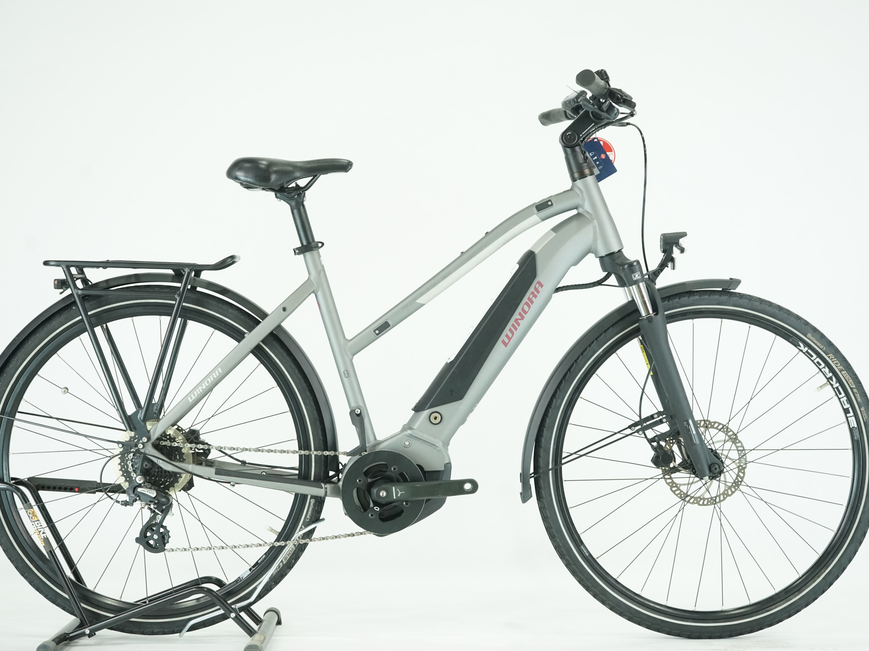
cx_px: 431
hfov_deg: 31.7
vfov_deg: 24.0
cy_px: 326
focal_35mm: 61
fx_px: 1531
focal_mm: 56
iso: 2500
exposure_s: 1/200
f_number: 5.6
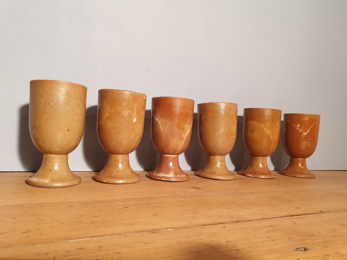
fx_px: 261
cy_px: 130
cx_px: 174
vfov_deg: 53.1
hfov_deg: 67.3
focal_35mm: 26
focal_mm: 4.3
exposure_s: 1/50
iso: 125
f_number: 2.4
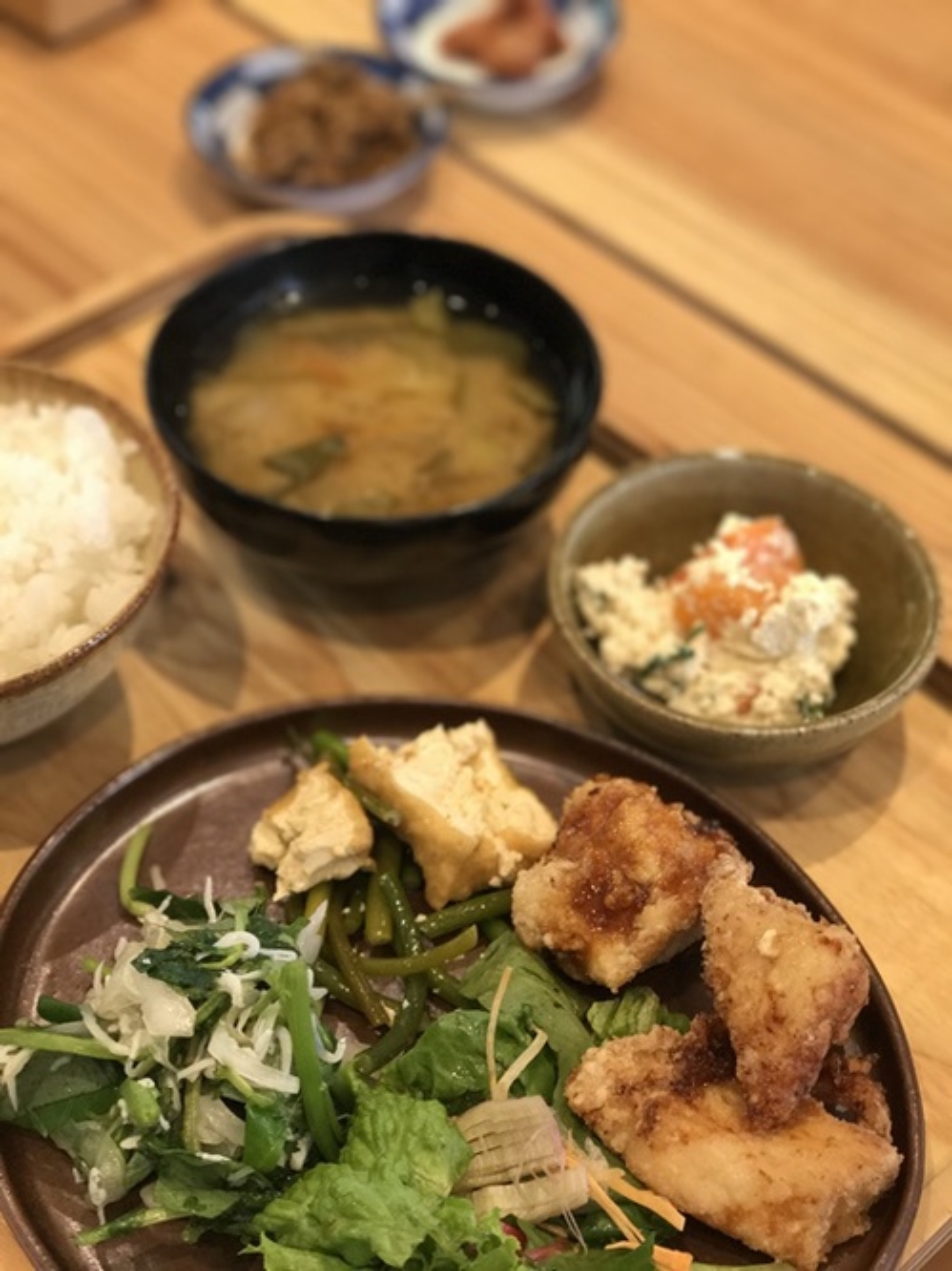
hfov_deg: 25.6
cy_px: 636
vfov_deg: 33.8
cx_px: 476
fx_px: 2091
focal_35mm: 57
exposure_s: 1/60
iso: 125
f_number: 2.8
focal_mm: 6.6
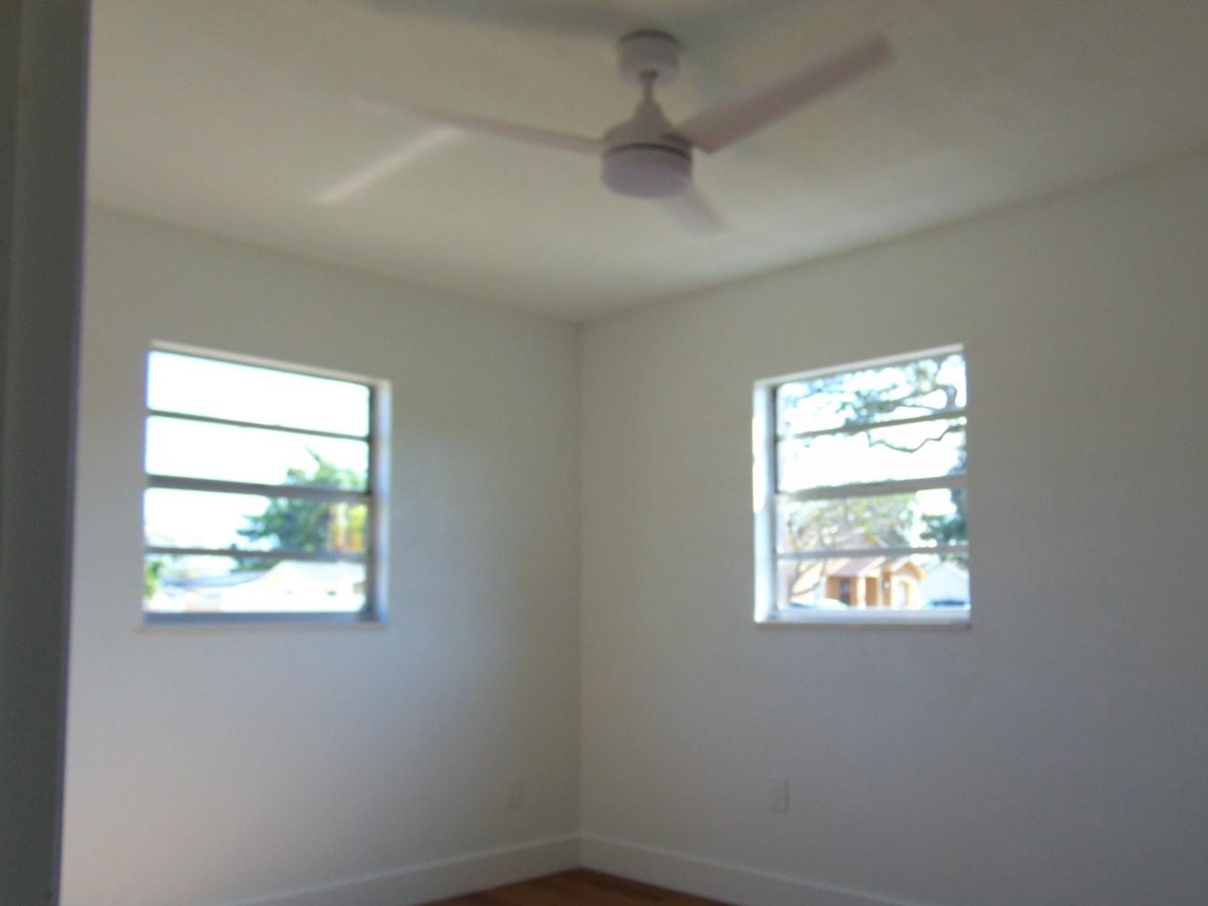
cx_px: 670
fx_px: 1047
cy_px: 539
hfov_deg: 59.8
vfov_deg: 46.6
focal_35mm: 30
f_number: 3
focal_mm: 4.5
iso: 80
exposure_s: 1/160
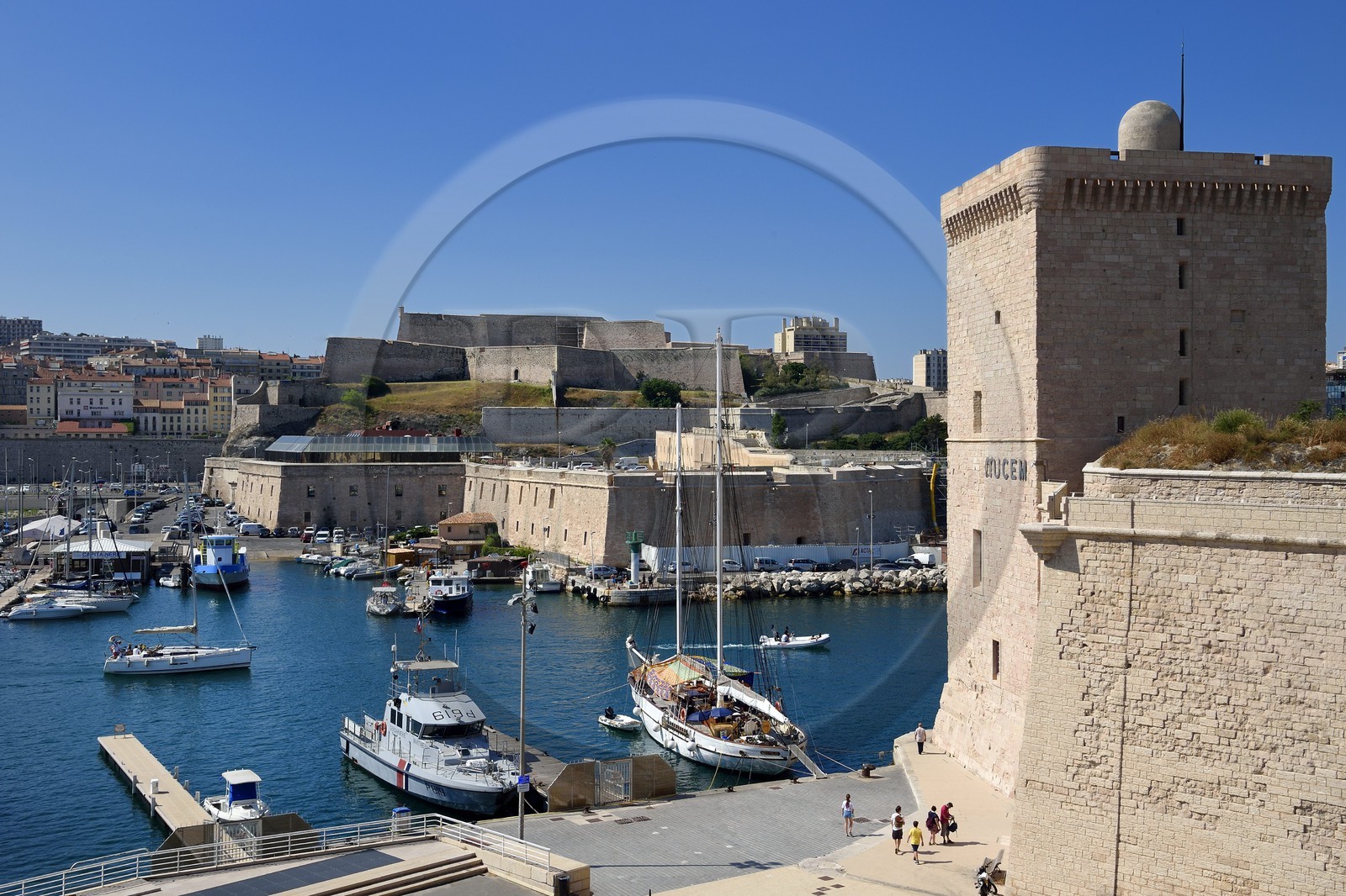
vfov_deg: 35.0
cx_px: 673
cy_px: 448
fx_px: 1420
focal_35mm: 38
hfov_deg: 50.7
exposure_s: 1/320
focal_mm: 38
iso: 200
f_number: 14
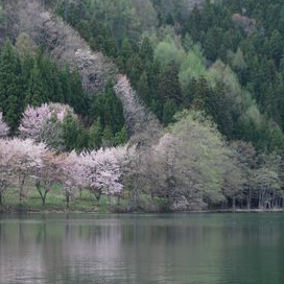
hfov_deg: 11.0
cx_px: 51
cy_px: 210
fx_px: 1466
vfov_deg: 11.0
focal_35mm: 158
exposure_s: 1/100
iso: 200
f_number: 5.6
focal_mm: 55
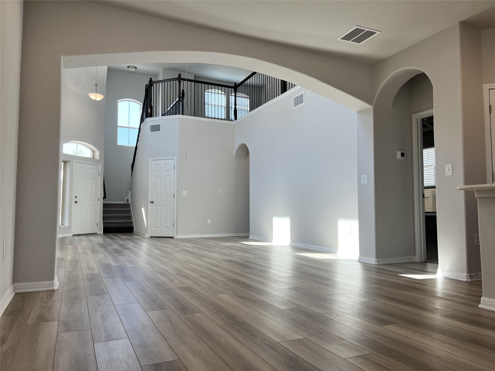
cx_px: 248
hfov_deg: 67.3
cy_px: 186
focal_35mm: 26
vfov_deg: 53.1
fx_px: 372
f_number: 1.5
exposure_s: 1/267
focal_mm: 5.7
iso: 50
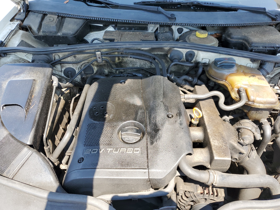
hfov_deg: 67.3
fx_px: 210
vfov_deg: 53.1
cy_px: 105
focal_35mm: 26
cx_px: 140
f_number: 1.5
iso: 50
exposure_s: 1/417
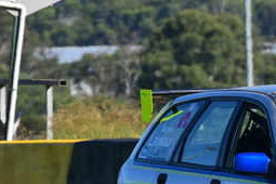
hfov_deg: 1.4
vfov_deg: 0.9
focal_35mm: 1461
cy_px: 150
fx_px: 11200
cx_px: 342
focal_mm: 310
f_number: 11
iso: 500
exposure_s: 1/640
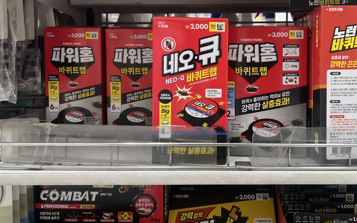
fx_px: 341
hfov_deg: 54.7
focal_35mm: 35
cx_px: 223
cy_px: 66
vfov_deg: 35.7
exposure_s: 1/120
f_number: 1.5
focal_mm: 5.7
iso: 125
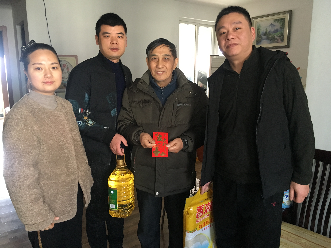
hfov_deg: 61.7
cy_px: 124
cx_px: 166
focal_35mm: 29
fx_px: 277
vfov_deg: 48.2
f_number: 2.2
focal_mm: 4.15
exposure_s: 1/33
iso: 200
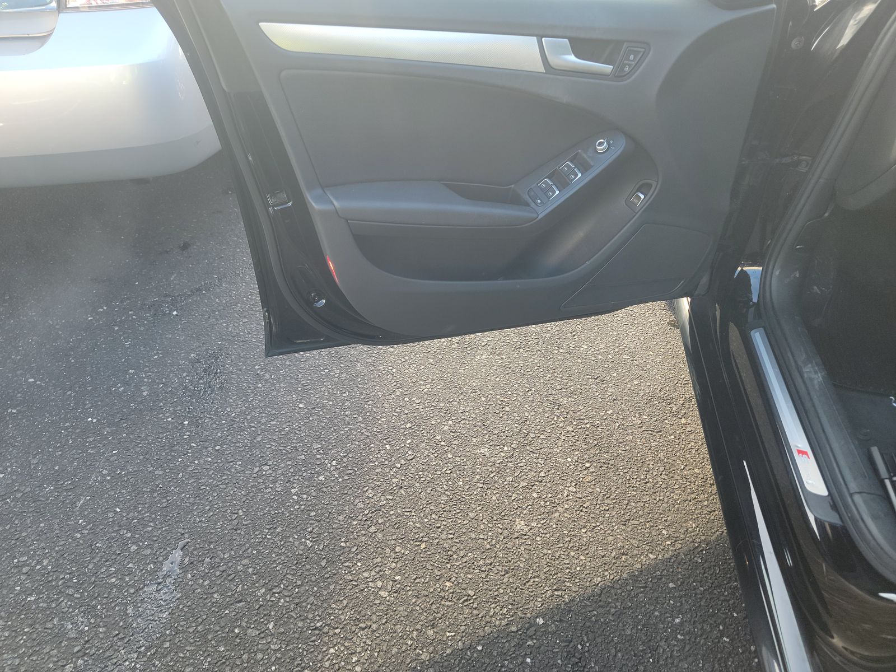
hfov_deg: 71.6
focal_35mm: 24
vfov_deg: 56.8
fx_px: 621
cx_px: 448
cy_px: 336
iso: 58
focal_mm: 6.7
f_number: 1.8
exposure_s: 1/59
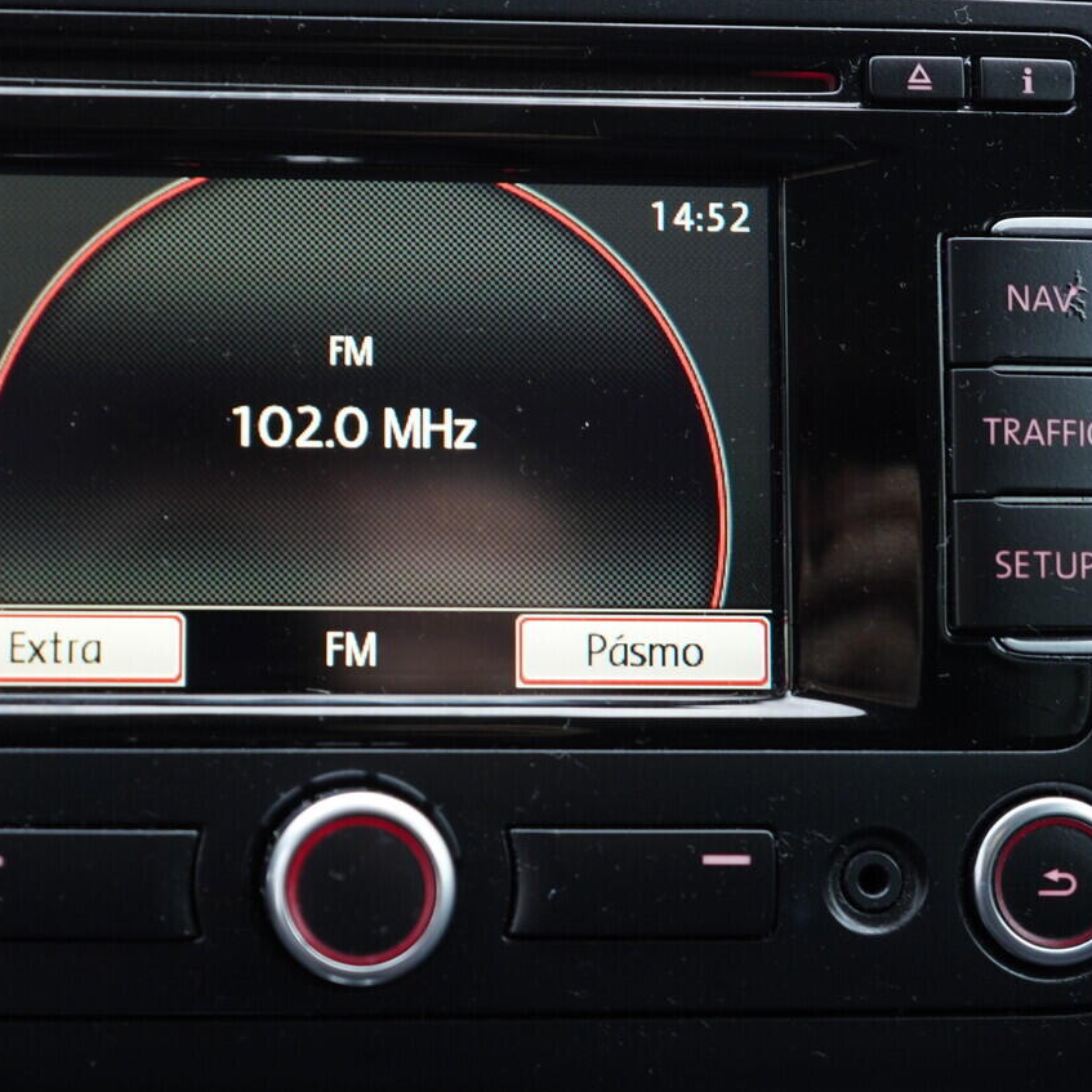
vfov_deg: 32.8
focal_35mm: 52
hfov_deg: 32.2
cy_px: 541
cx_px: 272
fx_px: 1856
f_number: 2.8
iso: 320
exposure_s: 1/40
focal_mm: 24
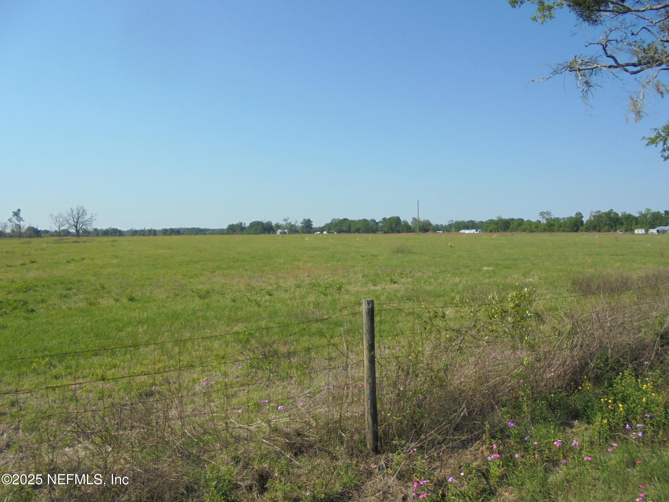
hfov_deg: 67.3
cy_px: 251
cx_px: 334
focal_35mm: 26
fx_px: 502
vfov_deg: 53.1
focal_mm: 4.6
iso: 100
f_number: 11.5
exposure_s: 1/125
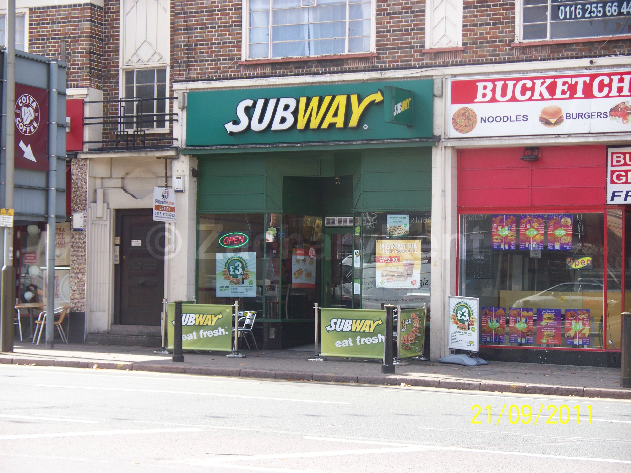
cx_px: 316
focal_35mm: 80
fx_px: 1458
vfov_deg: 18.4
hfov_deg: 24.4
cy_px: 236
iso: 64
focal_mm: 16.86
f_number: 3.4
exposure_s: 1/160
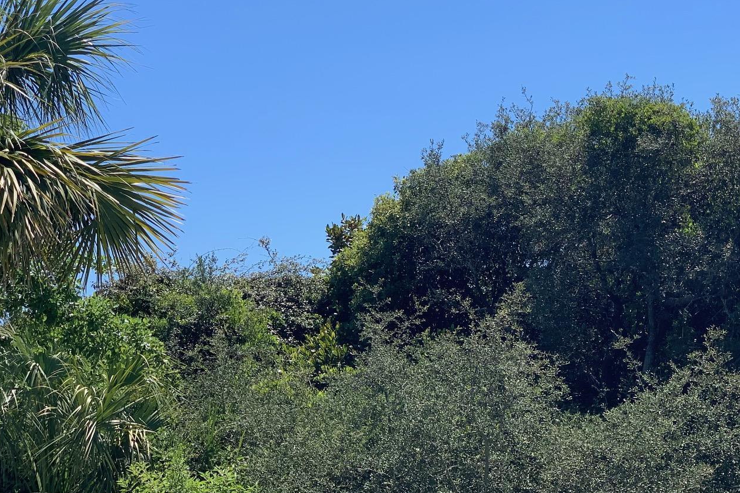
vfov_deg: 15.7
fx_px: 1788
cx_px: 494
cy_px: 207
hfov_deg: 23.3
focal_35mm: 87
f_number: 2.4
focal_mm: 6
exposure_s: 1/1020
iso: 16
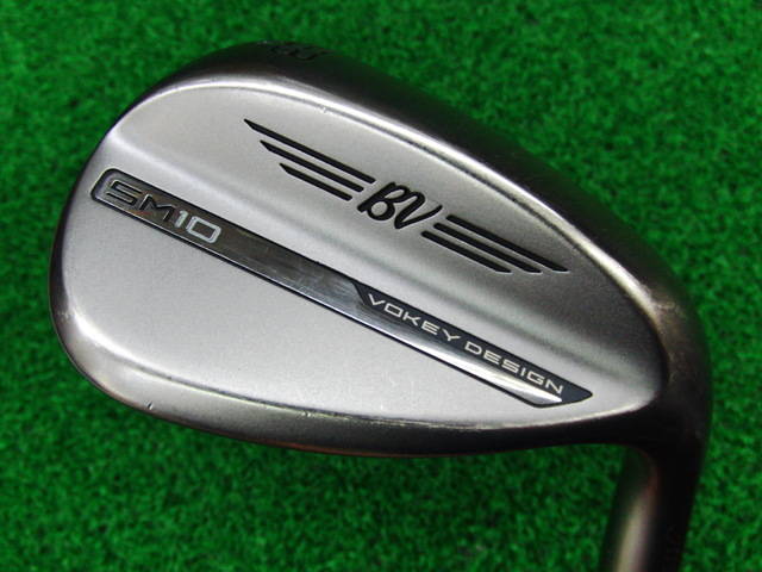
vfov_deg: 38.7
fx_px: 814
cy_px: 286
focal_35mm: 37
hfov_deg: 50.1
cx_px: 381
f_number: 3.6
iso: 400
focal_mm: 6.42
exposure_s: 1/60
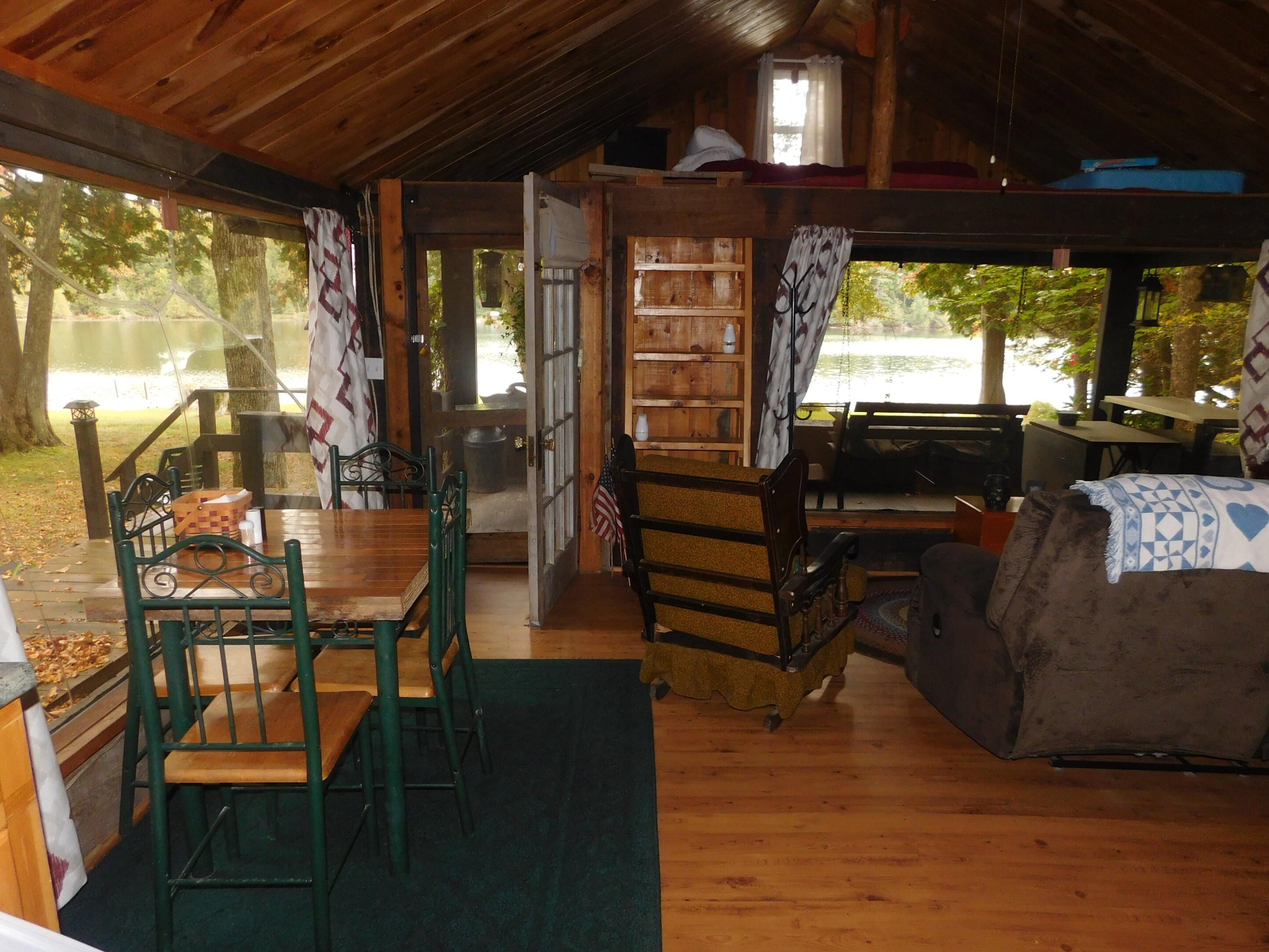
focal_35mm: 24
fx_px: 880
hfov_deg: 71.6
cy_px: 496
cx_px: 622
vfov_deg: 56.8
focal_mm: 4
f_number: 3
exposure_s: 1/30
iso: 200
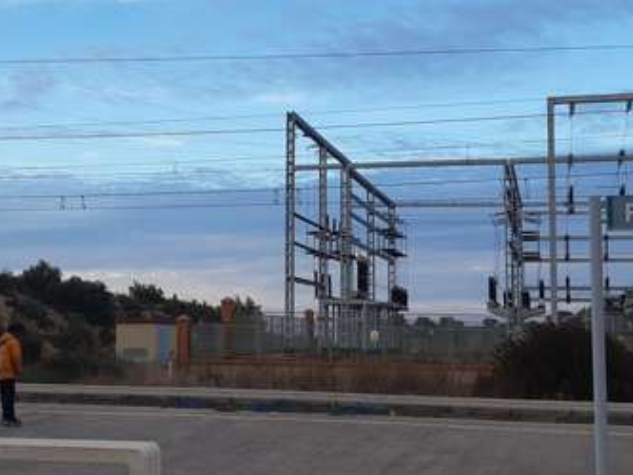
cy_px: 241
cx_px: 205
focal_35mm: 60
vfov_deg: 24.4
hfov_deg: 31.9
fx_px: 1098
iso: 40
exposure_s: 1/305
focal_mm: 3.92
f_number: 1.7
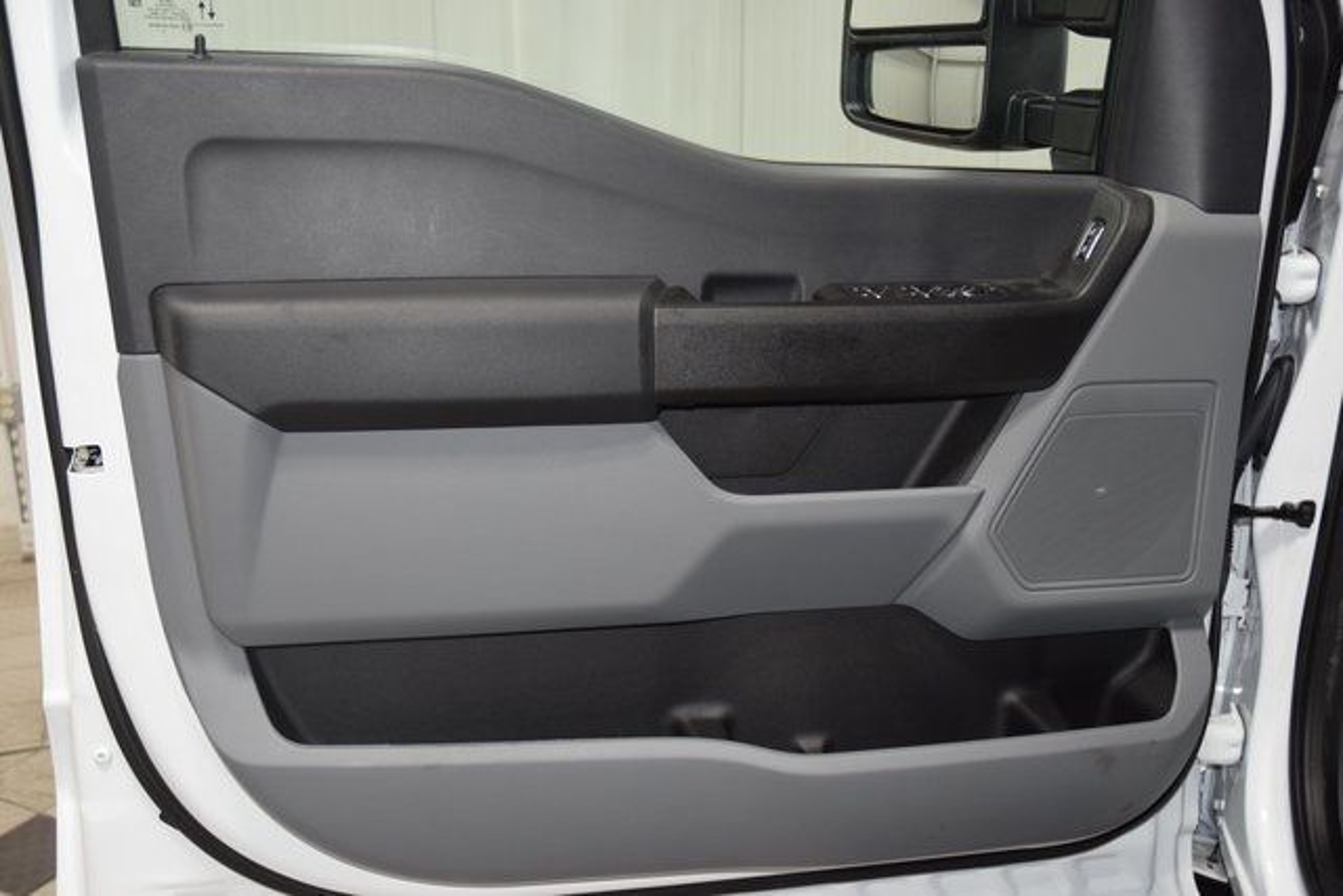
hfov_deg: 51.3
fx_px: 1399
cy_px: 448
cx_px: 672
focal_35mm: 38
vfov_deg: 35.5
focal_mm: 25
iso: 900
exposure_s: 1/60
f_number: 3.8
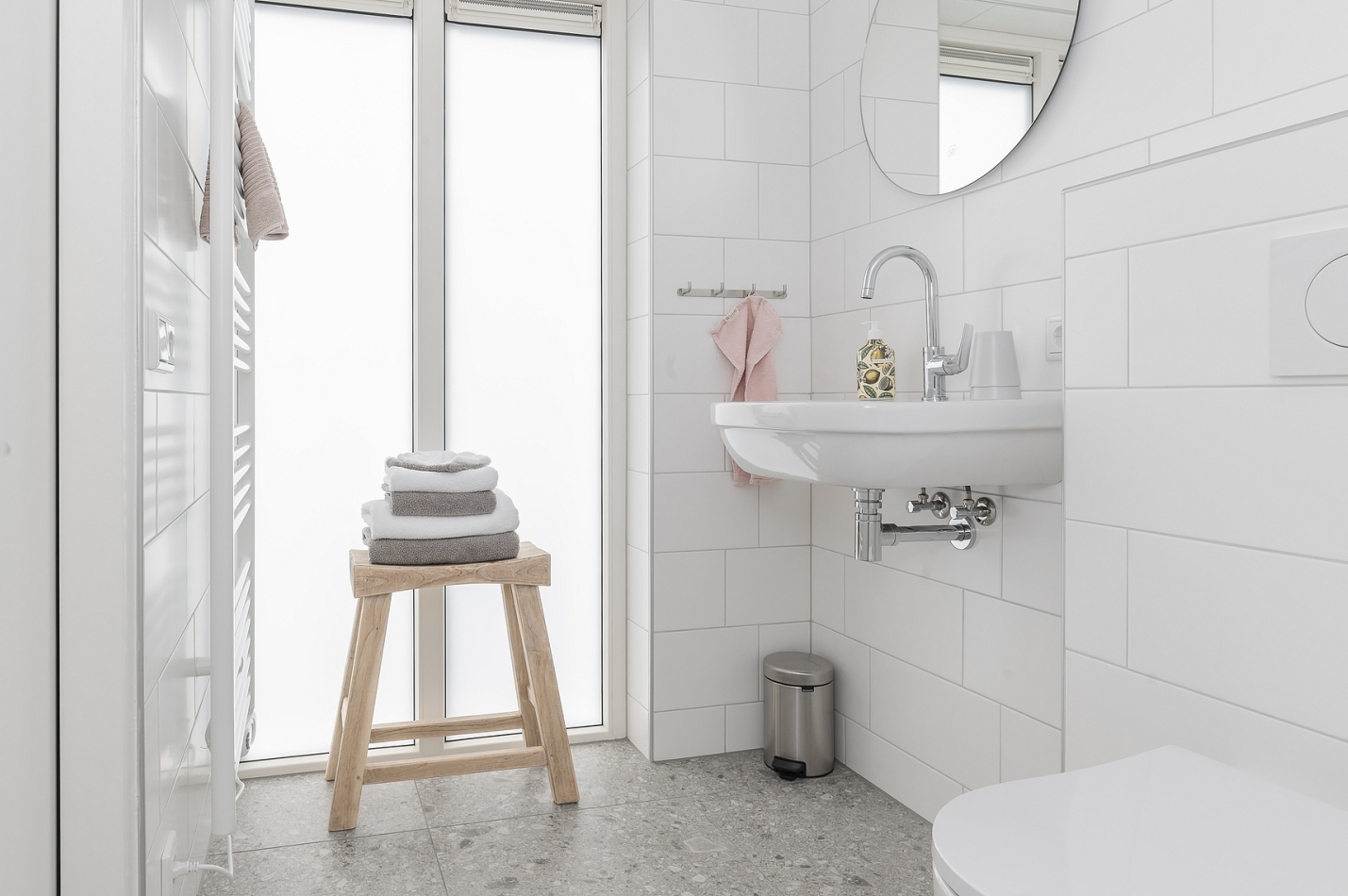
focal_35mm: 21
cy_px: 457
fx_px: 786
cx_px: 658
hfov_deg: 81.2
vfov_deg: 59.4
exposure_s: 1/180
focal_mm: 20
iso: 400
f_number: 11
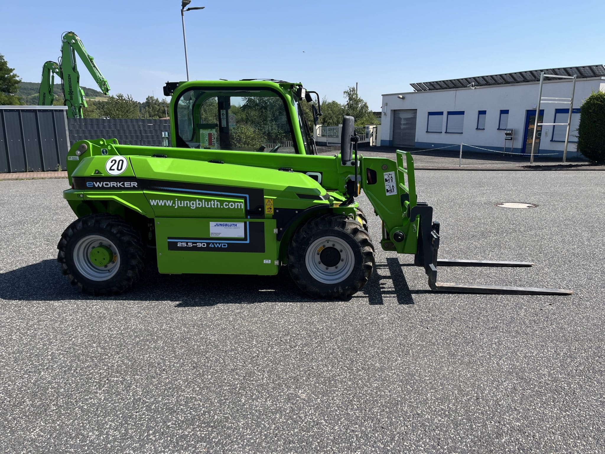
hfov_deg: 67.3
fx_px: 454
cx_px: 302
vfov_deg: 53.1
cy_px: 227
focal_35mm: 26
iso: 50
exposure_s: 1/2463
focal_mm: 5.1
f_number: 1.6
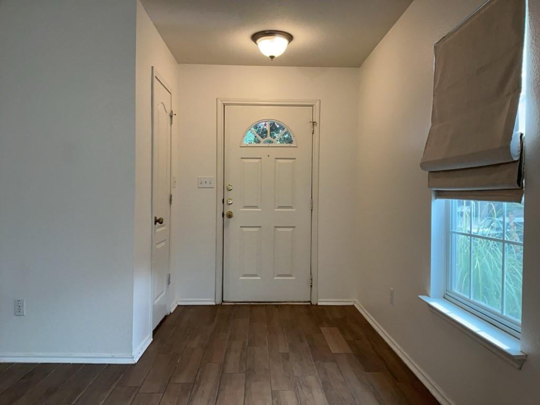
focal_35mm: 27
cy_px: 202
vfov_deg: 51.4
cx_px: 270
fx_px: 421
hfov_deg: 65.3
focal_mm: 3
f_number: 1.8
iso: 80
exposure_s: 1/100
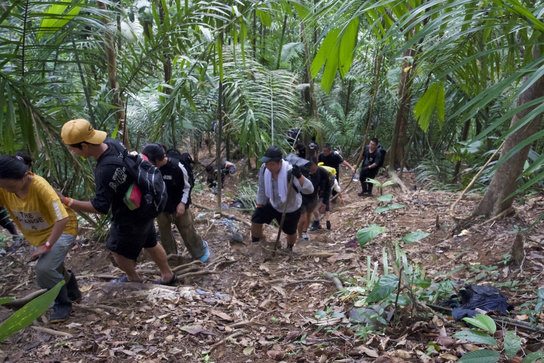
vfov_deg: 38.9
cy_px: 182
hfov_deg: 55.8
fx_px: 514
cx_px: 272
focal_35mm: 34
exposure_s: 1/125
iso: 12800
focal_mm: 34
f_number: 13
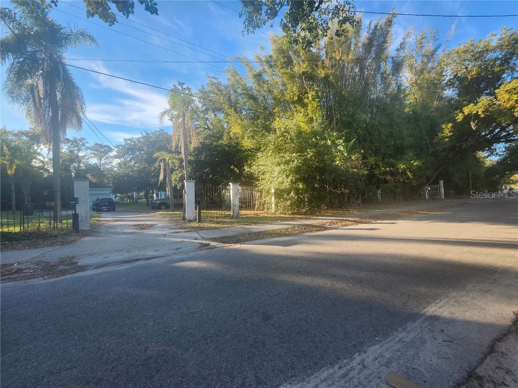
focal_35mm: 13
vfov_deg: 89.9
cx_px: 259
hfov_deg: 106.2
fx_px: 195
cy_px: 194
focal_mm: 1.74
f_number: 2.2
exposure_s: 1/331
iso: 40
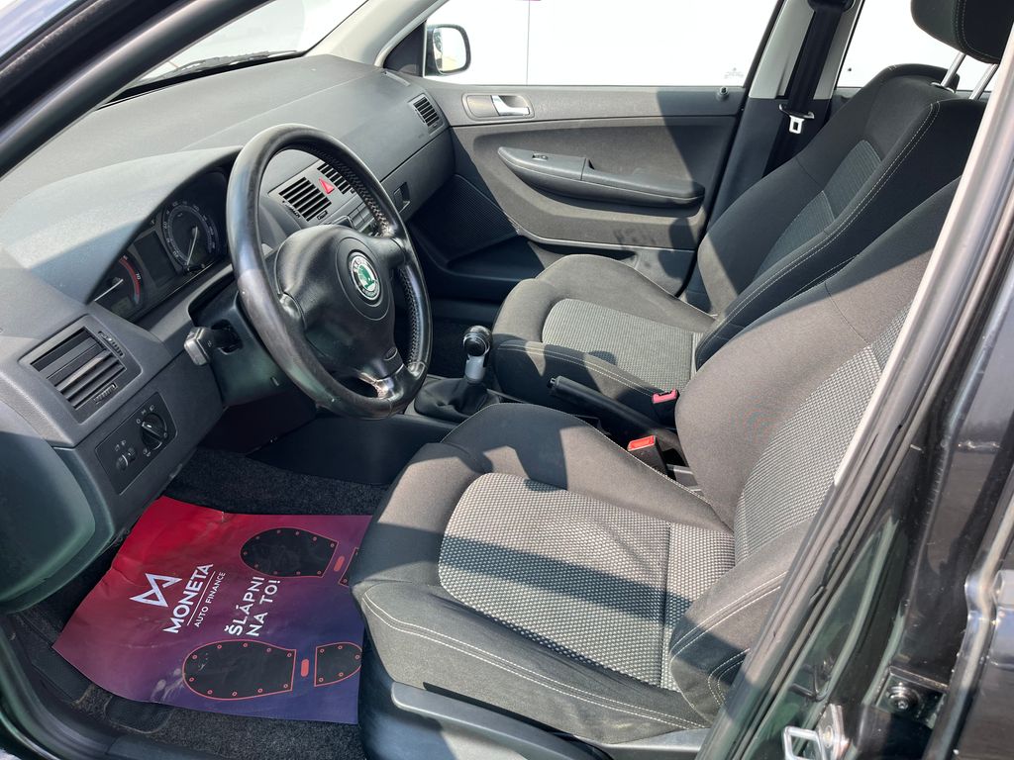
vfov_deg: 53.1
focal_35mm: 26
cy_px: 380
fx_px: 762
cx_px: 507
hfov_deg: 67.3
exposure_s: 1/438
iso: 50
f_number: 1.6
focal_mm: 5.1
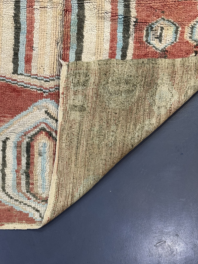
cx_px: 98
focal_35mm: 49
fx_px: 374
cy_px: 130
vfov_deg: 38.9
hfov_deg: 29.7
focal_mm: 6.76
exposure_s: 1/50
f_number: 1.78
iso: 125
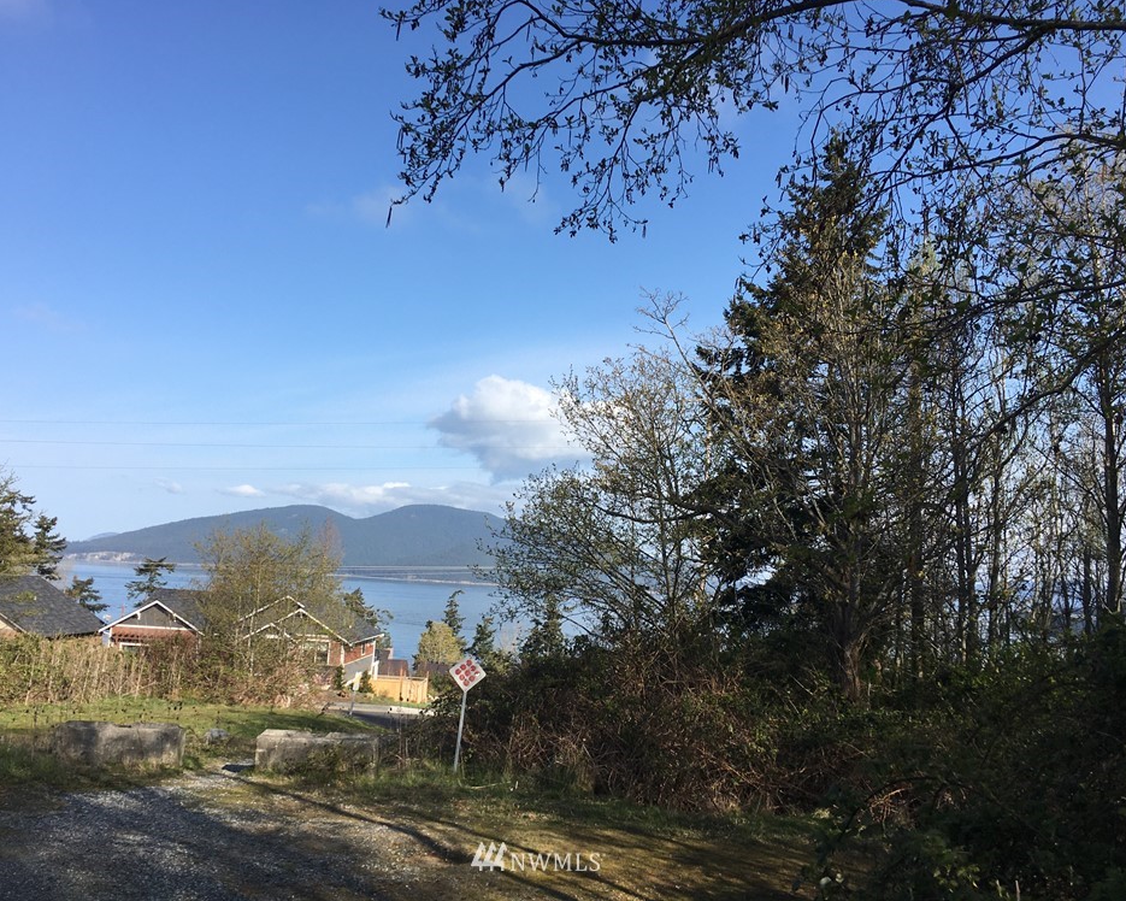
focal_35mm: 31
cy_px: 440
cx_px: 538
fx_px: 1033
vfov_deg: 47.1
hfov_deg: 57.2
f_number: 2.2
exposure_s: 1/1374
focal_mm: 4.15
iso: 25
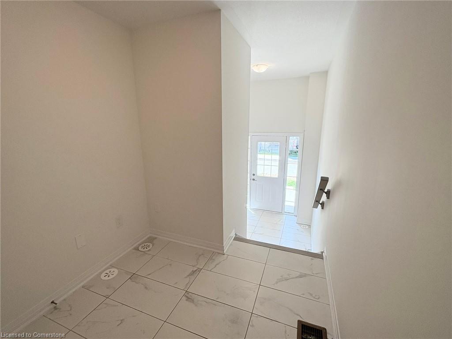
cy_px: 170
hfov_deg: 102.1
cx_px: 226
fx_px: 183
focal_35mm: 14
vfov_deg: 85.7
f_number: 2.2
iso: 100
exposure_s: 1/127
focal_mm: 2.22
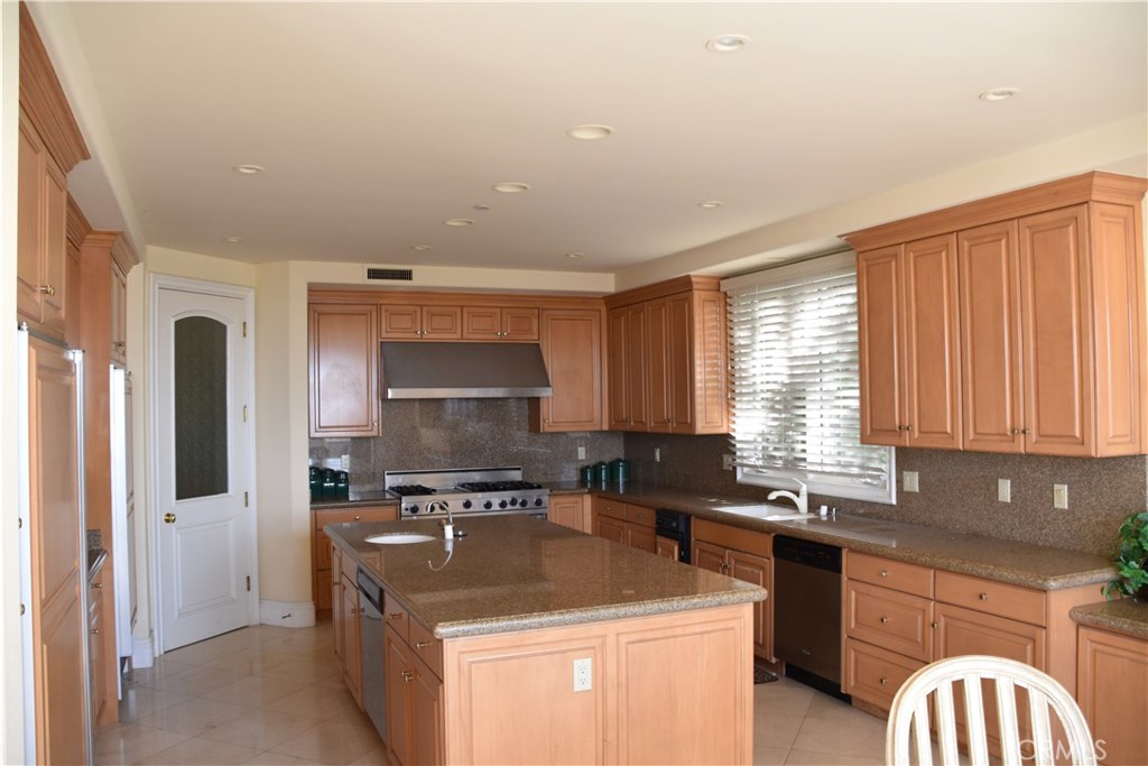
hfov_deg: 67.4
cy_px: 383
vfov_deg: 47.9
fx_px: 861
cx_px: 574
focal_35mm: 27
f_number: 5
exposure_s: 1/100
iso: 400
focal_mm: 18
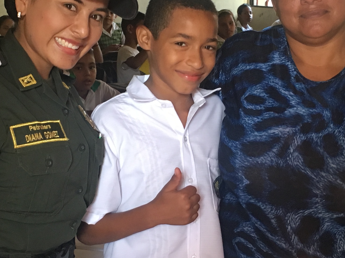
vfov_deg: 18.7
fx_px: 787
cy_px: 116
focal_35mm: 79
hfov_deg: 24.7
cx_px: 153
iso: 100
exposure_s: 1/30
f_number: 2.2
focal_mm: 4.15
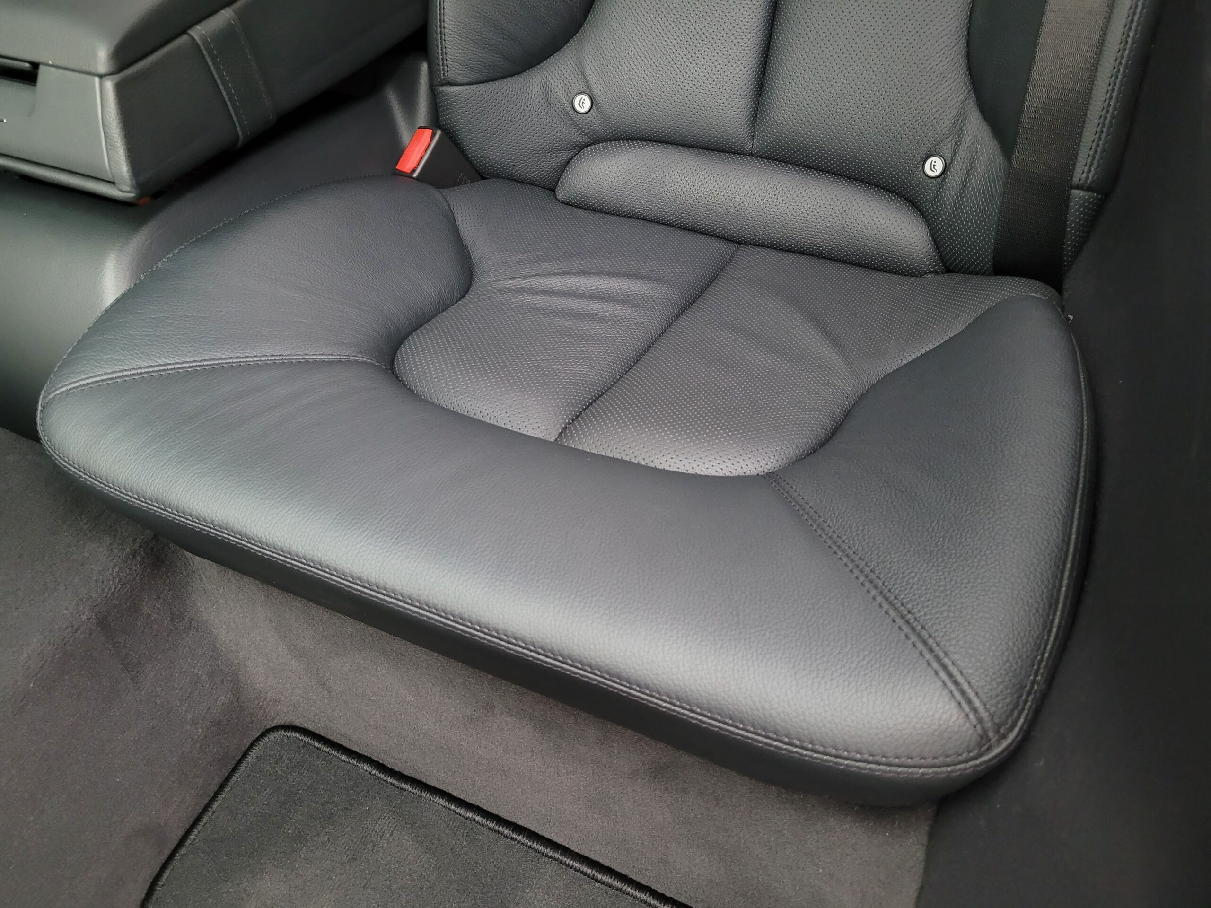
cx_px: 606
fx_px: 910
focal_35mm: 26
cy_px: 454
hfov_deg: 67.3
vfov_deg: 53.1
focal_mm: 5.4
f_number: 1.8
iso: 800
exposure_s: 1/24
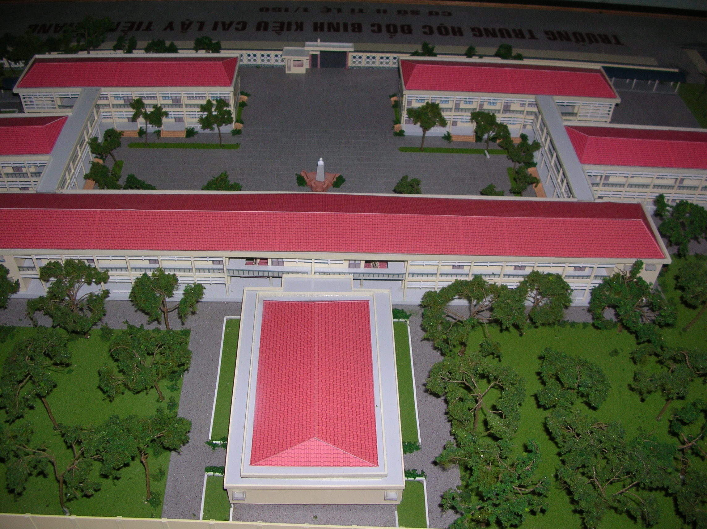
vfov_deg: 40.6
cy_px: 264
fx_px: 714
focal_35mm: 35
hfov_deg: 52.7
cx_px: 354
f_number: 2.8
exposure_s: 1/60.1
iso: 50
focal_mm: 5.8
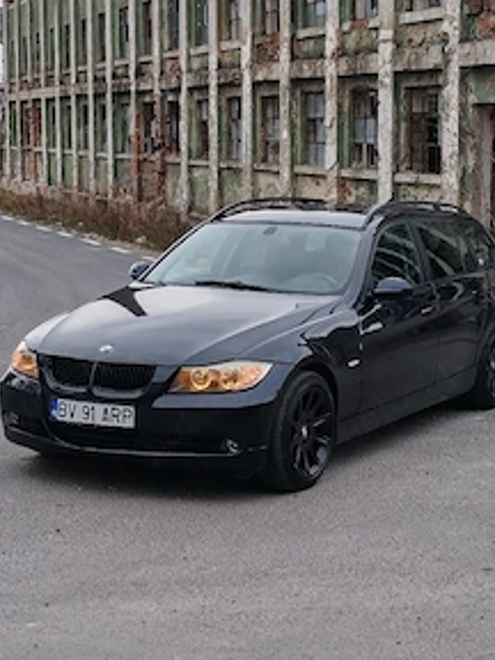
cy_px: 252
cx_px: 264
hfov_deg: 19.6
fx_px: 1430
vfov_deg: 25.9
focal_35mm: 75
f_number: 1.9
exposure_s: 1/100
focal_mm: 6.12
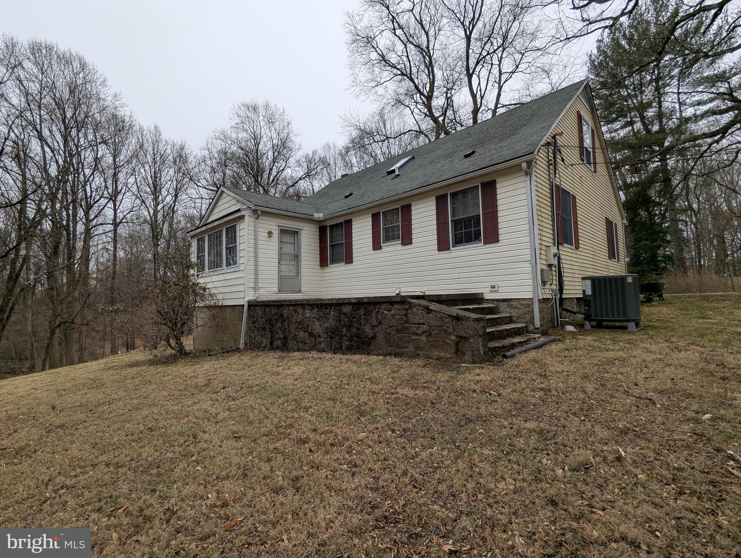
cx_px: 370
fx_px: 343
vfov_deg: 78.2
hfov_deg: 94.4
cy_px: 279
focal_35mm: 16
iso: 49
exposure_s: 1/257
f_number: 2.2
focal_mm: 2.35
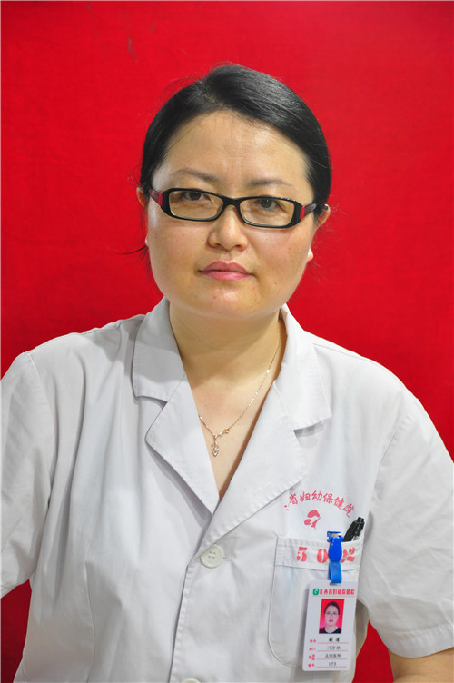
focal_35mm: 128
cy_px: 342
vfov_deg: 16.1
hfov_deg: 10.7
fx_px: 2416
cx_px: 227
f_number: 5.6
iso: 800
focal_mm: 85
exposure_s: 1/5
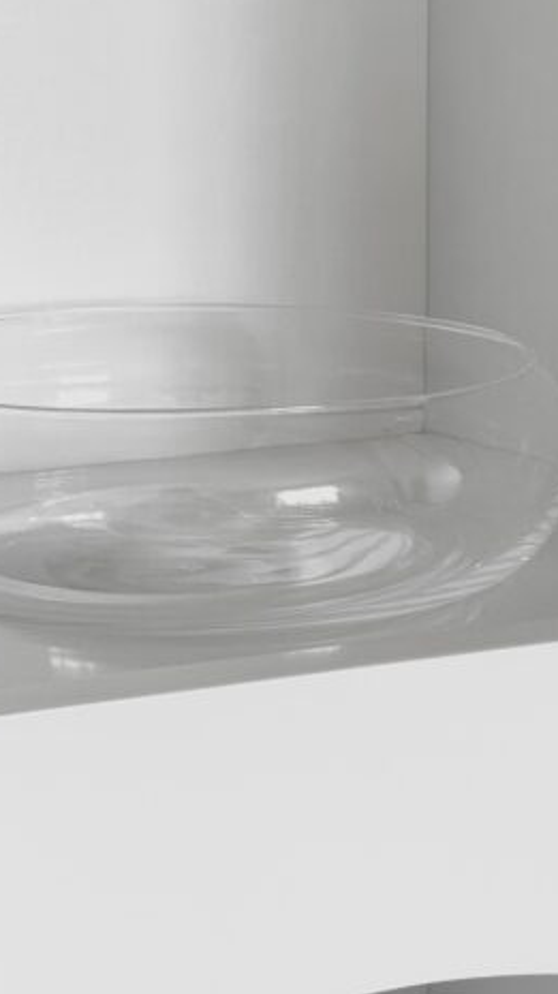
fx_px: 2371
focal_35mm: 90
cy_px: 158
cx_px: 133
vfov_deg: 23.2
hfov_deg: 13.4
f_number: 1.78
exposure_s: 1/121
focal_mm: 6.76
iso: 64
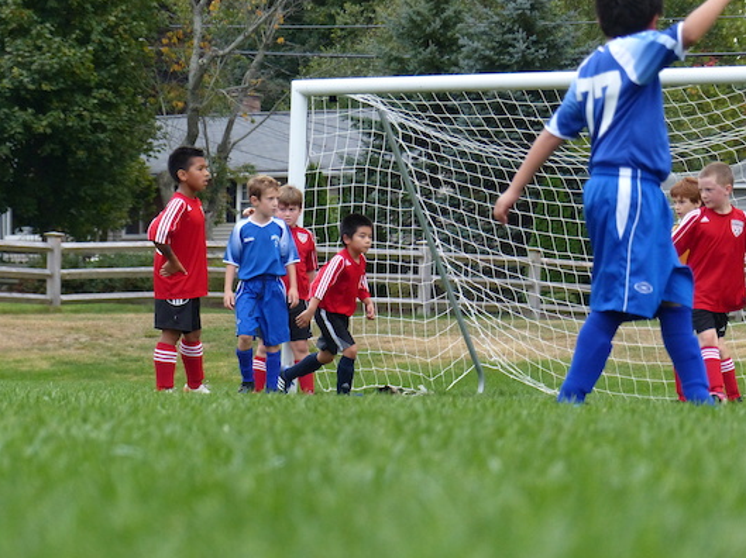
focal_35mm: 238
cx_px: 374
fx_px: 5126
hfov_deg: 8.3
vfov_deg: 6.2
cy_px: 279
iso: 400
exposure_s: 1/500
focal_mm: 42.5
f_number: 2.8
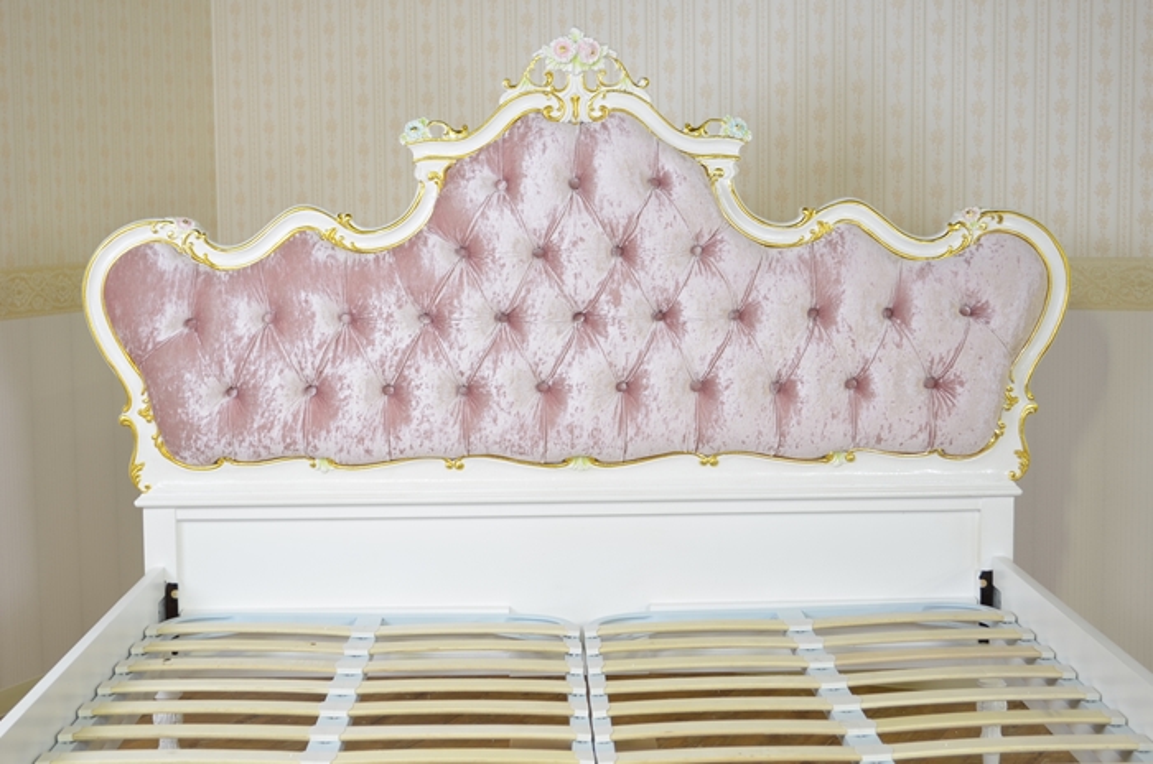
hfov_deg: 33.5
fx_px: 1918
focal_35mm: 60
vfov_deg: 22.5
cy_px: 382
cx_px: 576
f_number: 5.3
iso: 100
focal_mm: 40
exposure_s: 1/1.6
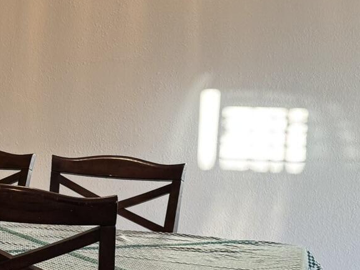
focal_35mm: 85
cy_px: 152
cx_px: -47
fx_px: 884
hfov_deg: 21.7
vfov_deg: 17.4
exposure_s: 1/60
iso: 160
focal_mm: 6.76
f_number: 1.78
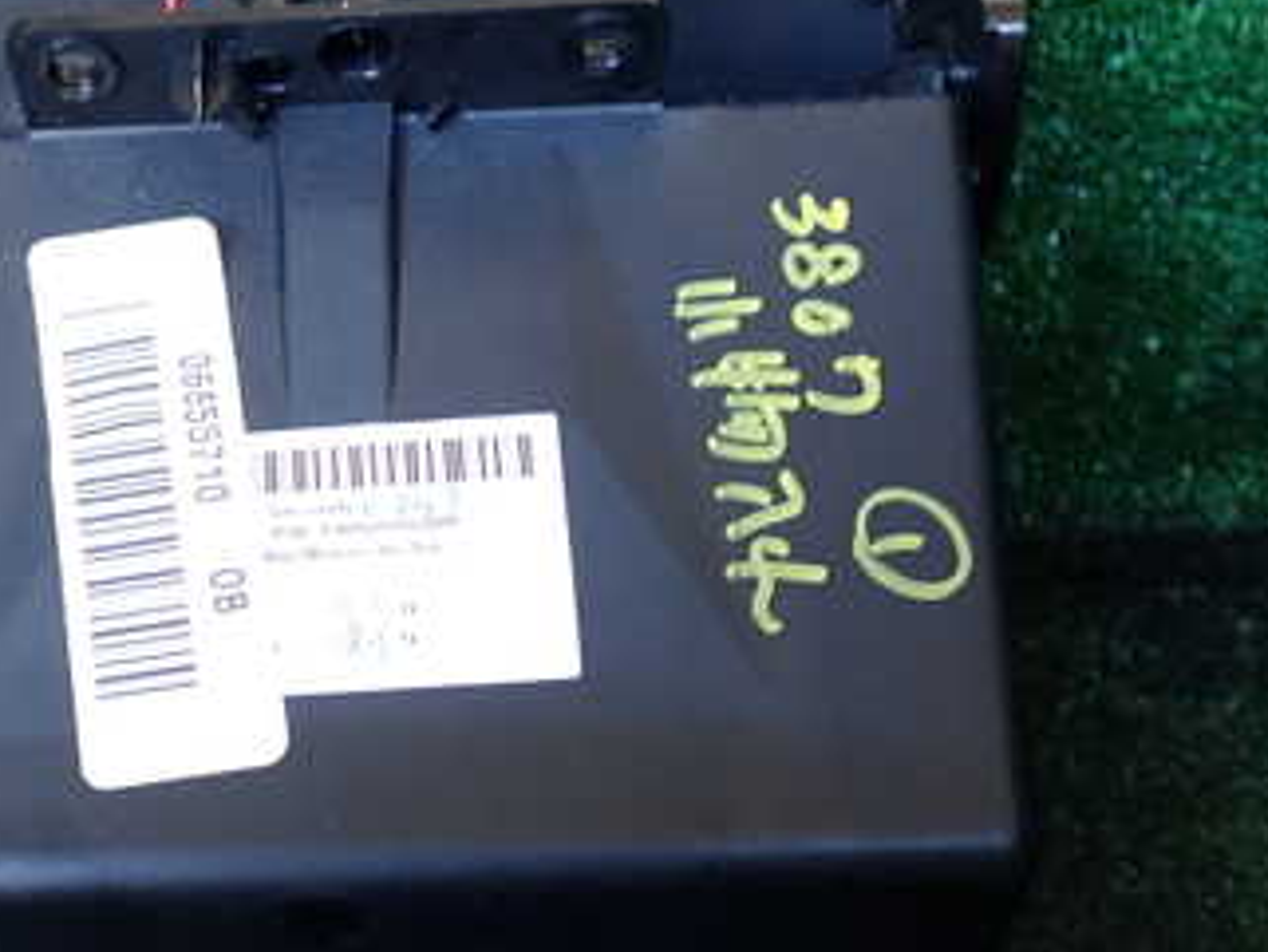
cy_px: 454
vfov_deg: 26.1
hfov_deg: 33.7
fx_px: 2052
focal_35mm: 56
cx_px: 332
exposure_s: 1/30
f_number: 2.3
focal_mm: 5.4
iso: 200
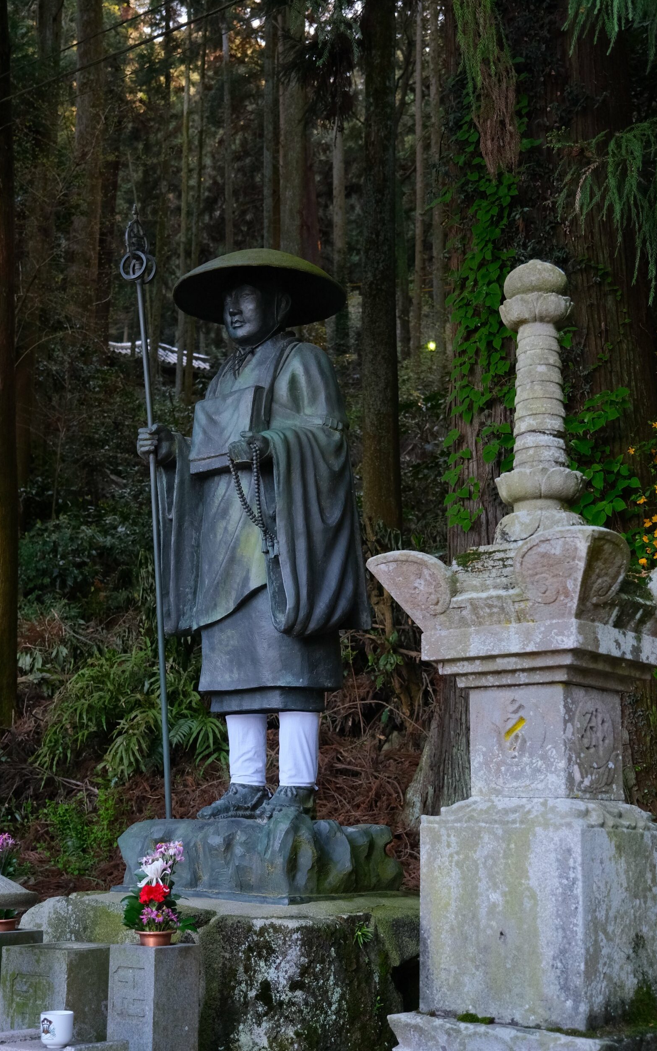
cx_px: 309
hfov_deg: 30.5
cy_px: 524
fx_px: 1203
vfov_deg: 47.2
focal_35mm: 42
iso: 1600
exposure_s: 1/320
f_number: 4
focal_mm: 27.5
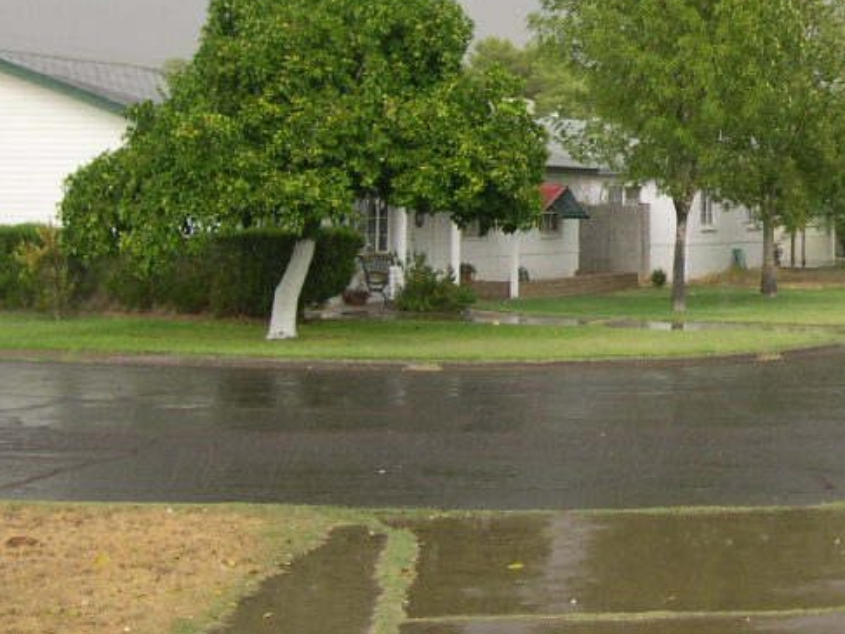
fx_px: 1954
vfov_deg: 18.1
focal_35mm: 80
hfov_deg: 23.3
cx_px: 861
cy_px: 33
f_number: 2.8
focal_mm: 8
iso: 100
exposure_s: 1/133
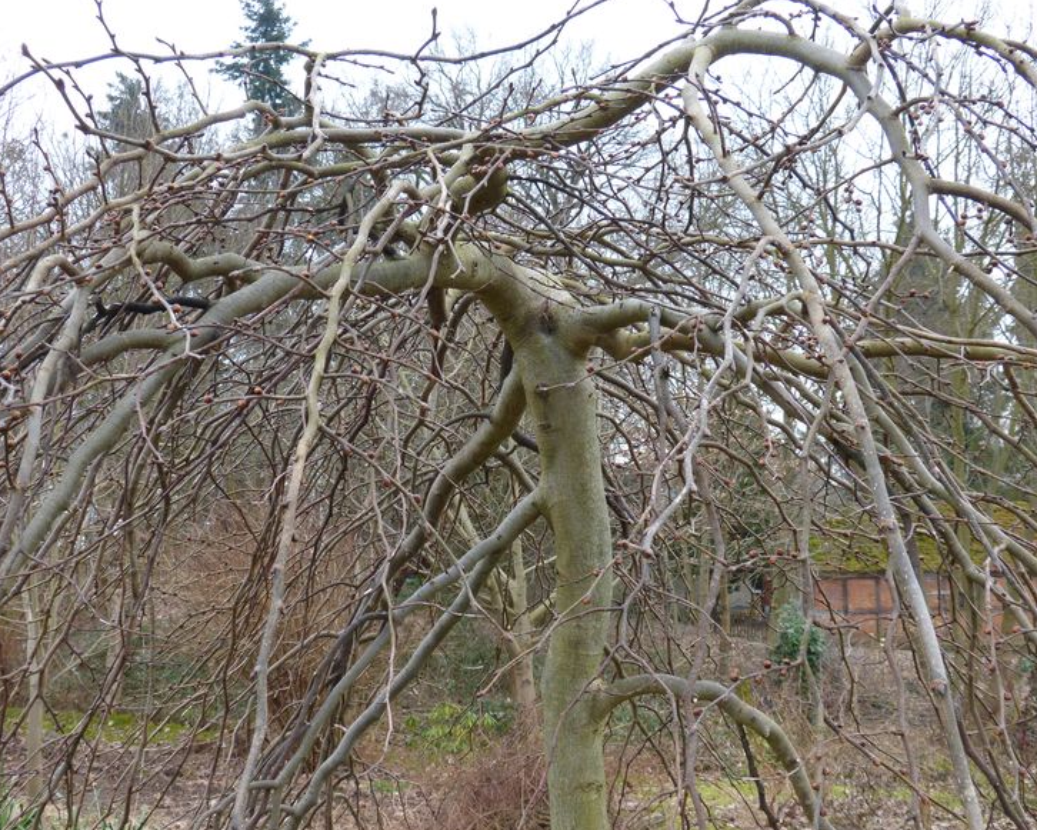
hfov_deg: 42.9
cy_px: 421
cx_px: 513
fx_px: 1320
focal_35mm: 43
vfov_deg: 34.9
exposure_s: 1/100
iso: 100
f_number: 4
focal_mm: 7.1
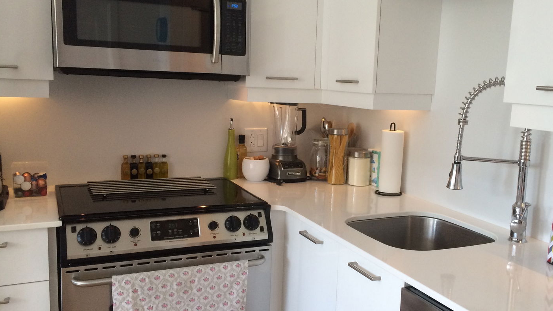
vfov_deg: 32.8
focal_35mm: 36
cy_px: 156
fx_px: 528
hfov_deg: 55.1
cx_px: 310
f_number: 2.2
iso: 50
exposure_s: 1/30
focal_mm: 4.15
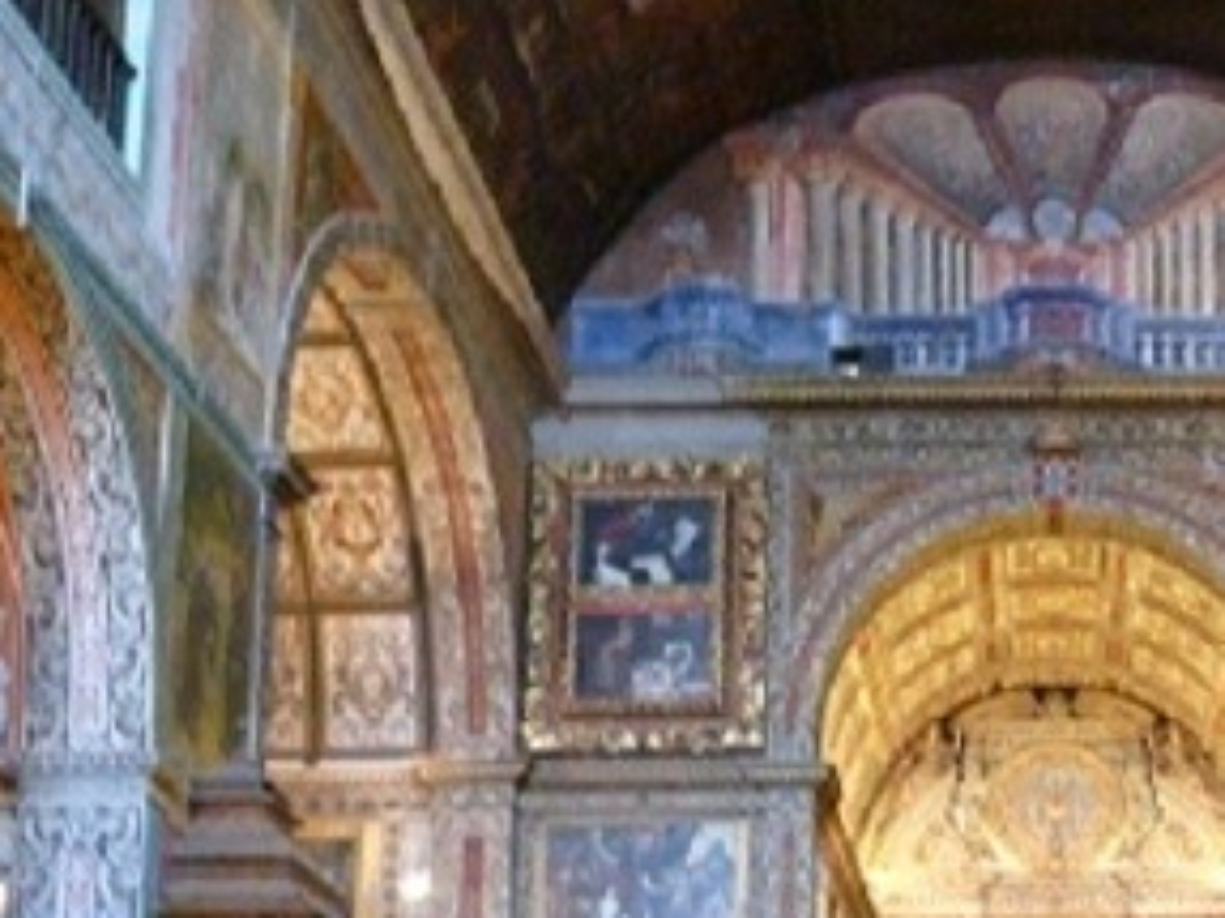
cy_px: 1091
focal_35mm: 64
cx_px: 1056
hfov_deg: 29.3
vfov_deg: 21.4
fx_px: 2264
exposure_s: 1/4
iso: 400
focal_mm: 4.5
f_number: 2.8
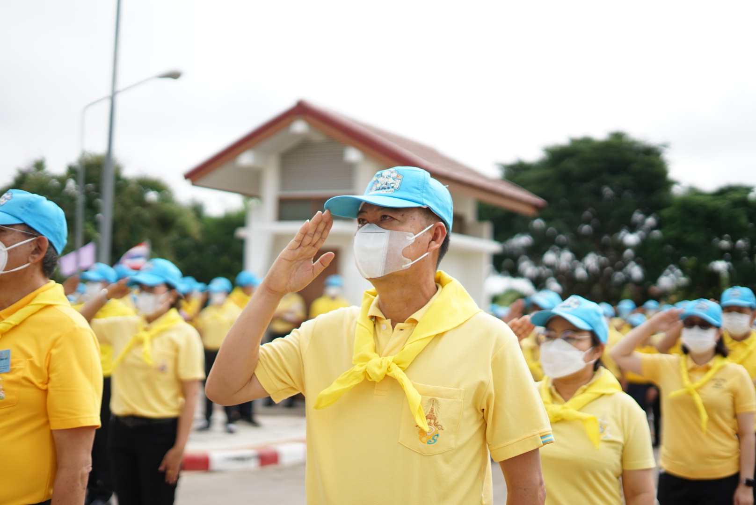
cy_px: 252
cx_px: 378
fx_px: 1051
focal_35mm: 50
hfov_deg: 39.6
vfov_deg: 27.0
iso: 400
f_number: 1.8
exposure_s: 1/8000
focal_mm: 50
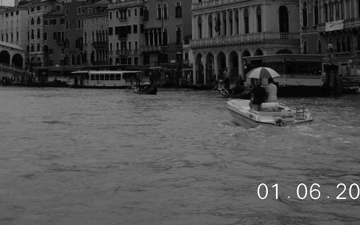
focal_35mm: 90
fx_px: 883
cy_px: -10
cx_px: 80
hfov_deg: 22.8
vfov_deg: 14.2
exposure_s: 1/1250
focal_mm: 8.1
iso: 160
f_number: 2.8
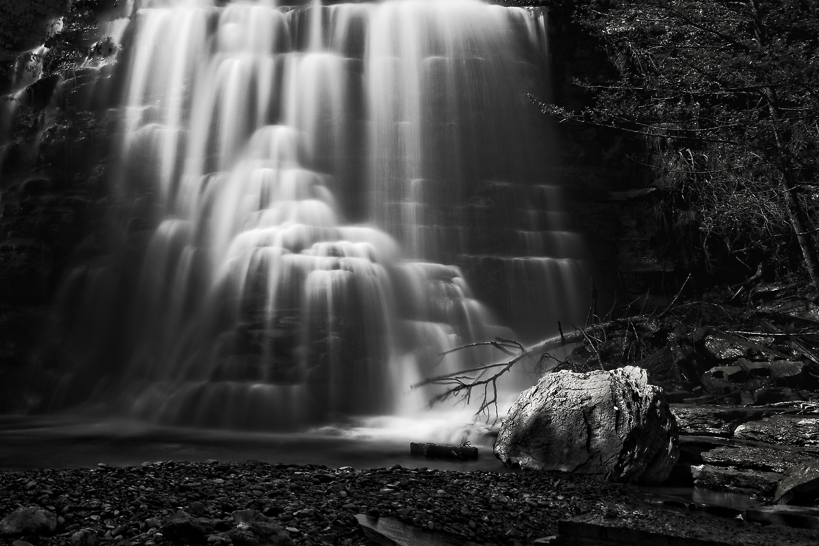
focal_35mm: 45
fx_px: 1024
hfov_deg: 42.8
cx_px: 249
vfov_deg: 29.6
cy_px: 179
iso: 200
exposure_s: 7.5
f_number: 18
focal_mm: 20.9
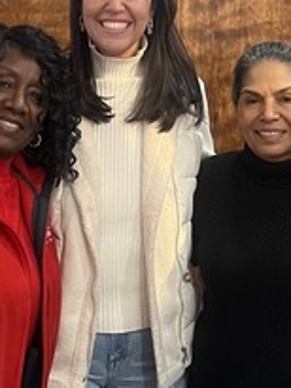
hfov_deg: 15.3
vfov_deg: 20.3
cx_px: 70
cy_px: 118
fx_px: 1075
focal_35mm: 96
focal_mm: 5.1
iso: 800
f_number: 1.6
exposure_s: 1/30
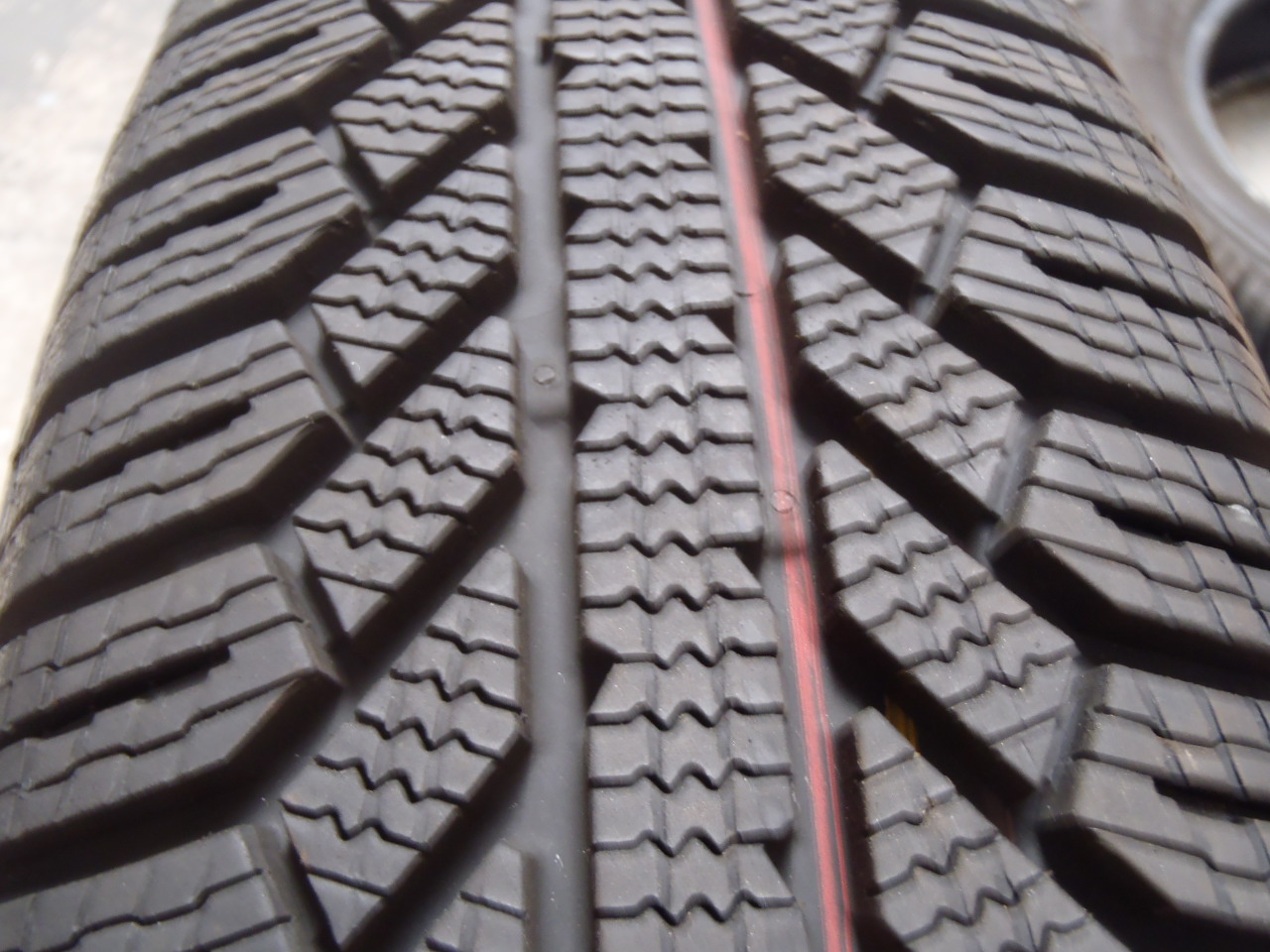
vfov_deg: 38.7
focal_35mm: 37
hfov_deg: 50.1
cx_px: 635
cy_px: 476
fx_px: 1357
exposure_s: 1/8
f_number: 4.7
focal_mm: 6.64
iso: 200
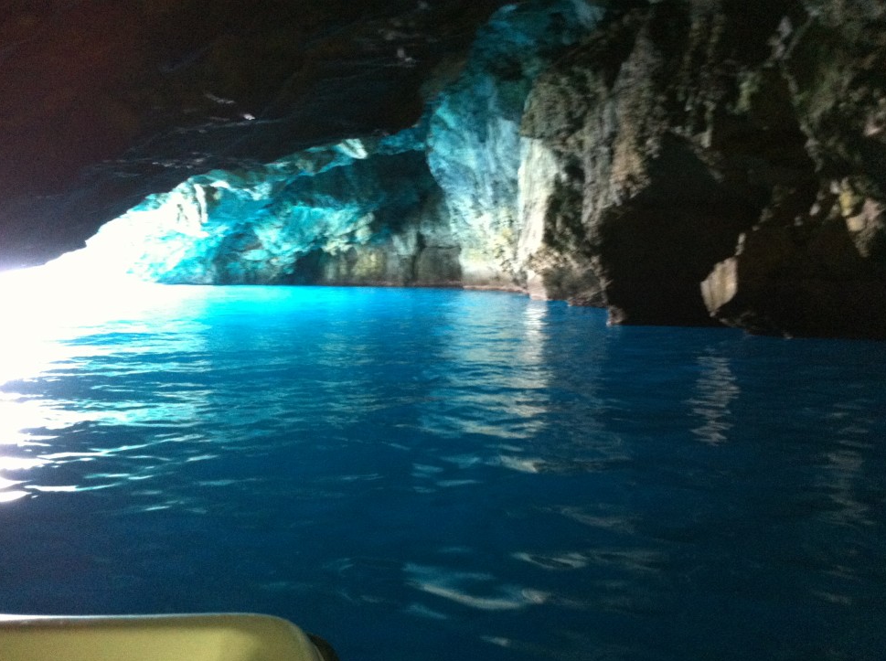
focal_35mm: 37
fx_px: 945
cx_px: 430
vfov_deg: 38.5
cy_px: 348
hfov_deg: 50.2
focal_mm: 3.85
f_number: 2.8
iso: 500
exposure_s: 1/17
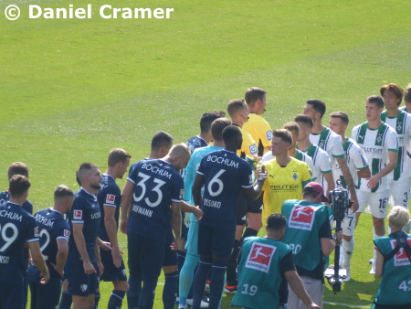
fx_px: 8553
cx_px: 206
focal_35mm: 720
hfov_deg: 2.8
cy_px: 154
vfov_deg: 2.1
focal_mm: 129
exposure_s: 1/125
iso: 100
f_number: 6.4
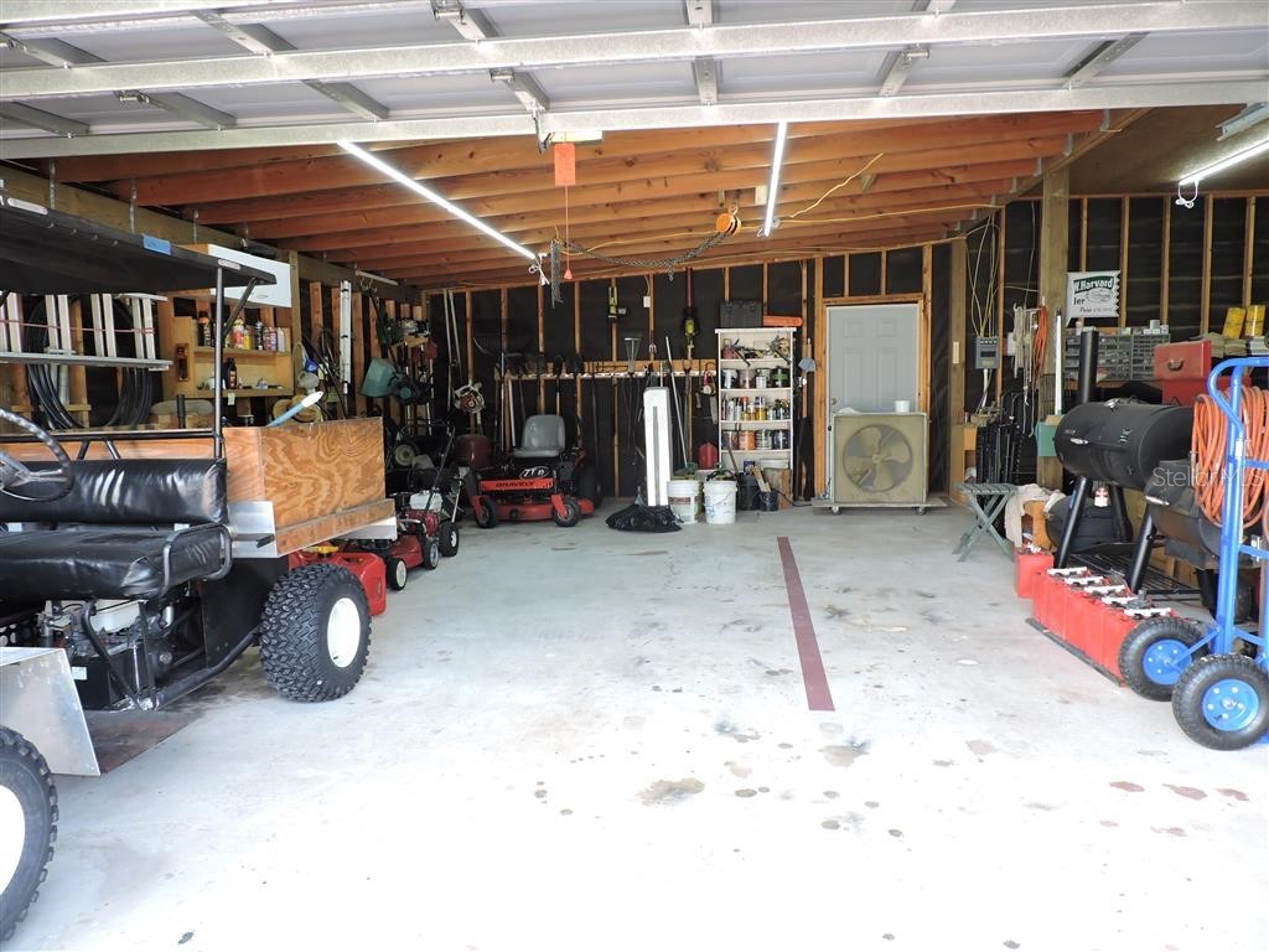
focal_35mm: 24
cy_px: 476
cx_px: 634
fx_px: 880
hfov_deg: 71.6
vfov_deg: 56.8
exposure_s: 1/30
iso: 110
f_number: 3
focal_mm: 4.3
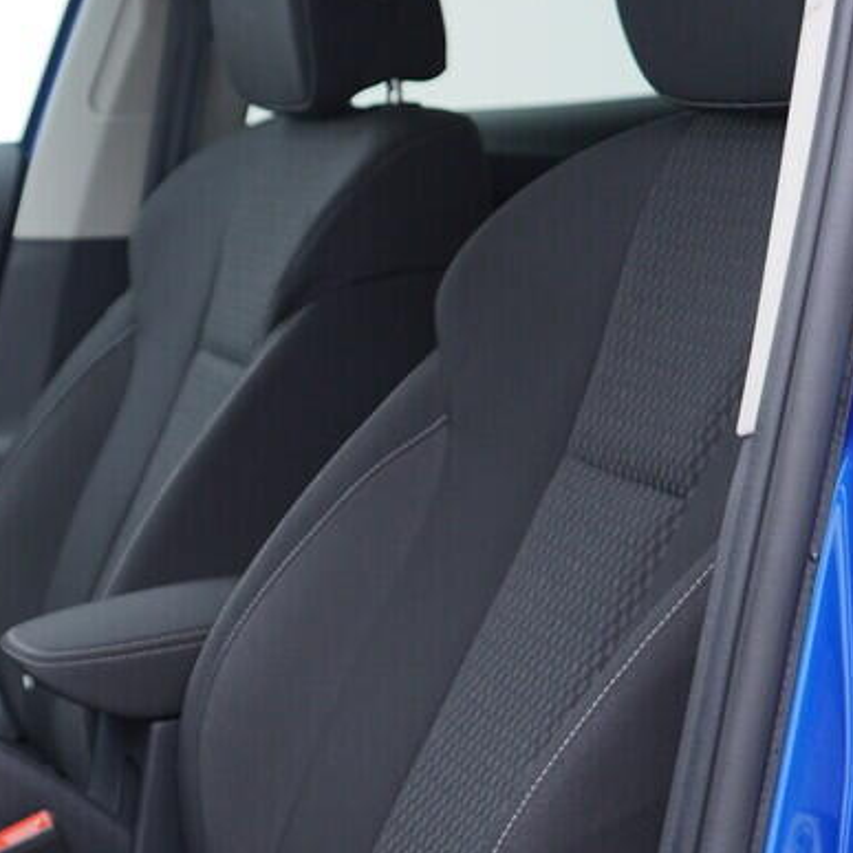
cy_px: 460
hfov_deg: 19.7
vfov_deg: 21.4
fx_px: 2258
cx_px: -262
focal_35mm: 81
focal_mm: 24
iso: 200
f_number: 2.8
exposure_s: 1/40
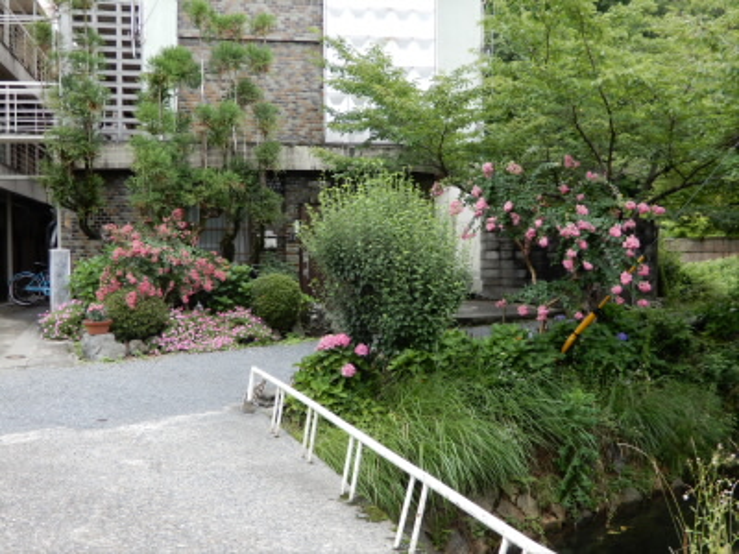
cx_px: 370
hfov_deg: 44.8
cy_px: 277
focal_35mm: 42
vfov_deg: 34.3
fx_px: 897
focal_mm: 7.5
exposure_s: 1/100
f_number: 4
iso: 80
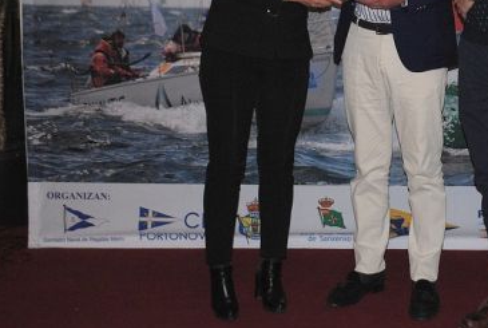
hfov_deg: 25.1
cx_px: 401
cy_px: 30
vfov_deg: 17.1
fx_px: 1073
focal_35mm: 79
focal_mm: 24
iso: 200
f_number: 4
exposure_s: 1/60
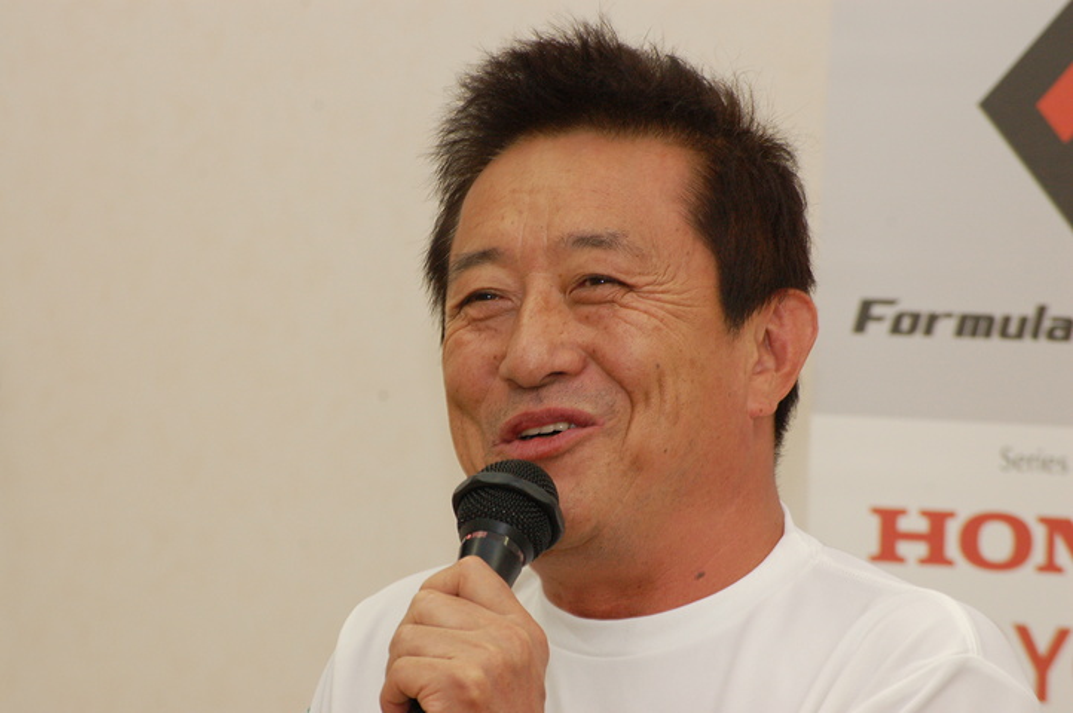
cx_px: 536
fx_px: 8933
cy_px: 356
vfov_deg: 4.6
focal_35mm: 300
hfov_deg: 6.9
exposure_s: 1/60
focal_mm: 200
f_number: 8
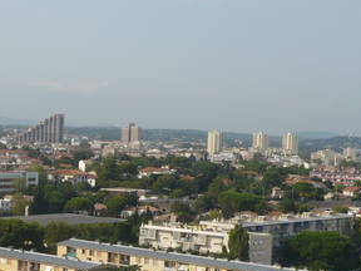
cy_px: 208
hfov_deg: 20.1
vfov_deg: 15.3
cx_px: 51
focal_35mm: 96
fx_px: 1001
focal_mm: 5.8
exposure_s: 1/320
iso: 100
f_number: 8
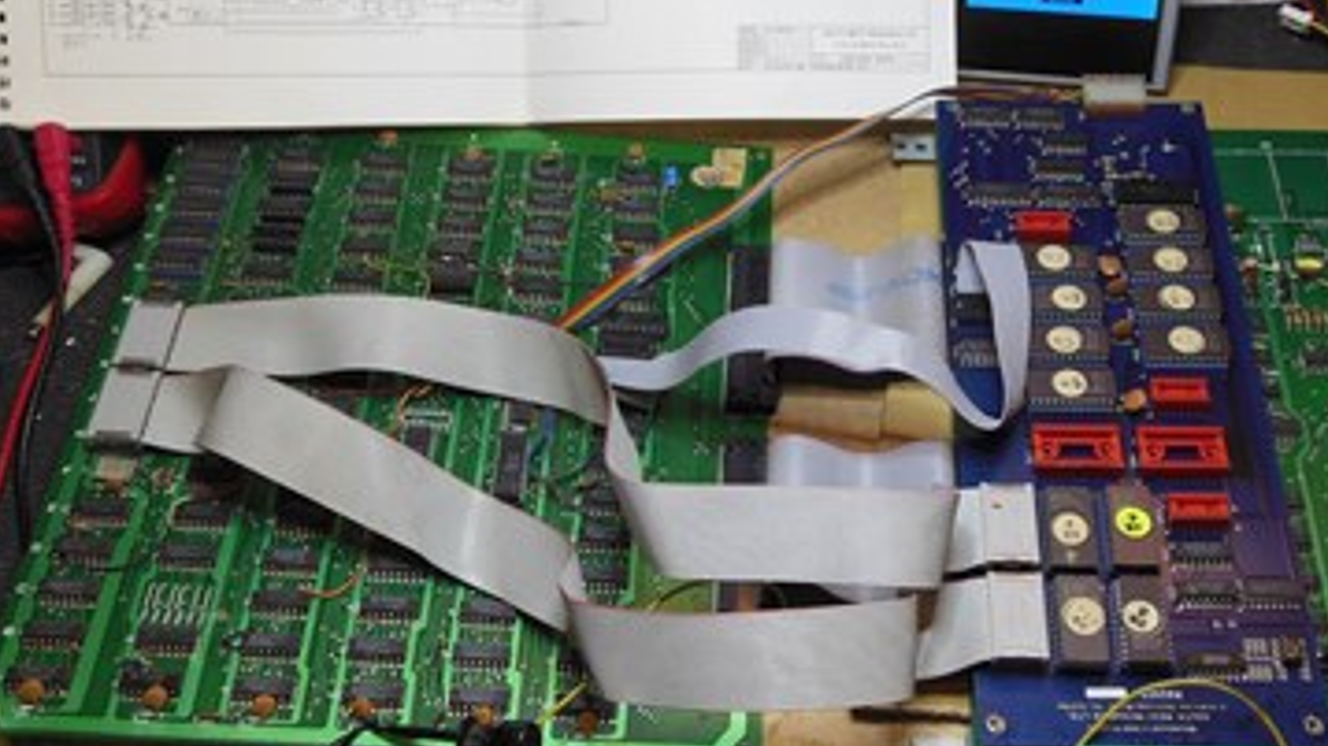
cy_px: 308
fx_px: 1584
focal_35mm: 45
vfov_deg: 26.4
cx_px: 812
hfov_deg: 45.2
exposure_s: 1/30
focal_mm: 6
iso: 200
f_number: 3.5
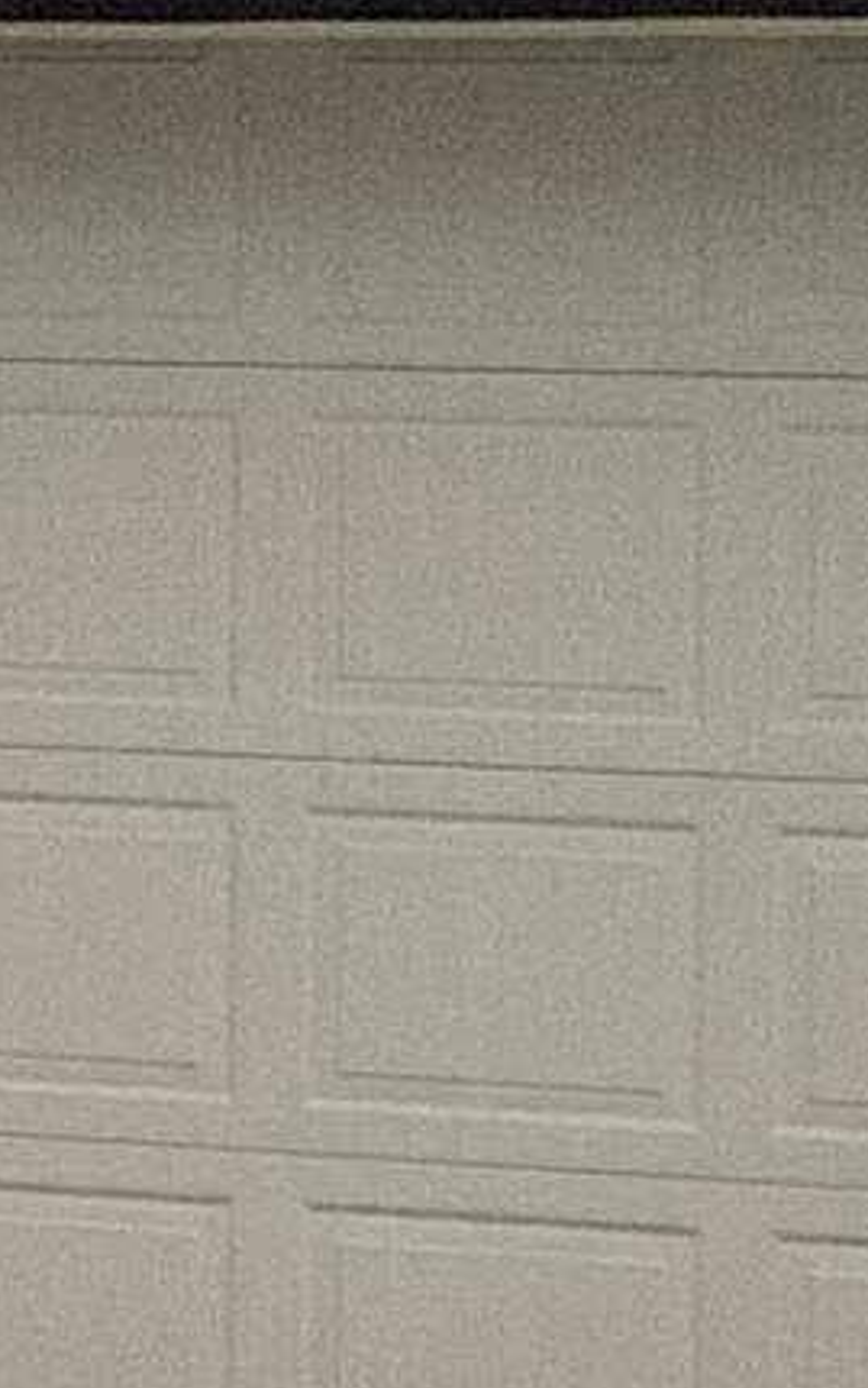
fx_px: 8662
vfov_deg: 9.1
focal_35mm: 229
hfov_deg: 5.1
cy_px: -42
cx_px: -2581
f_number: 2.4
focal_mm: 3.3
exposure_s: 1/1006
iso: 25
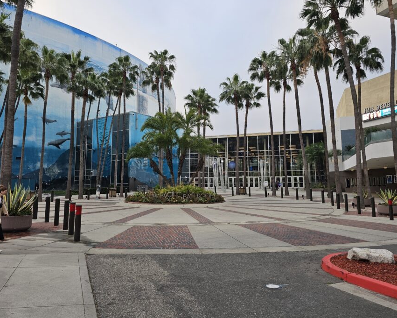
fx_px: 317
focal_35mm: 27
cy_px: 150
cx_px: 208
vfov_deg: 53.2
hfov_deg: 64.0
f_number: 1.7
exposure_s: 1/207
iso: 40
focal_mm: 6.3
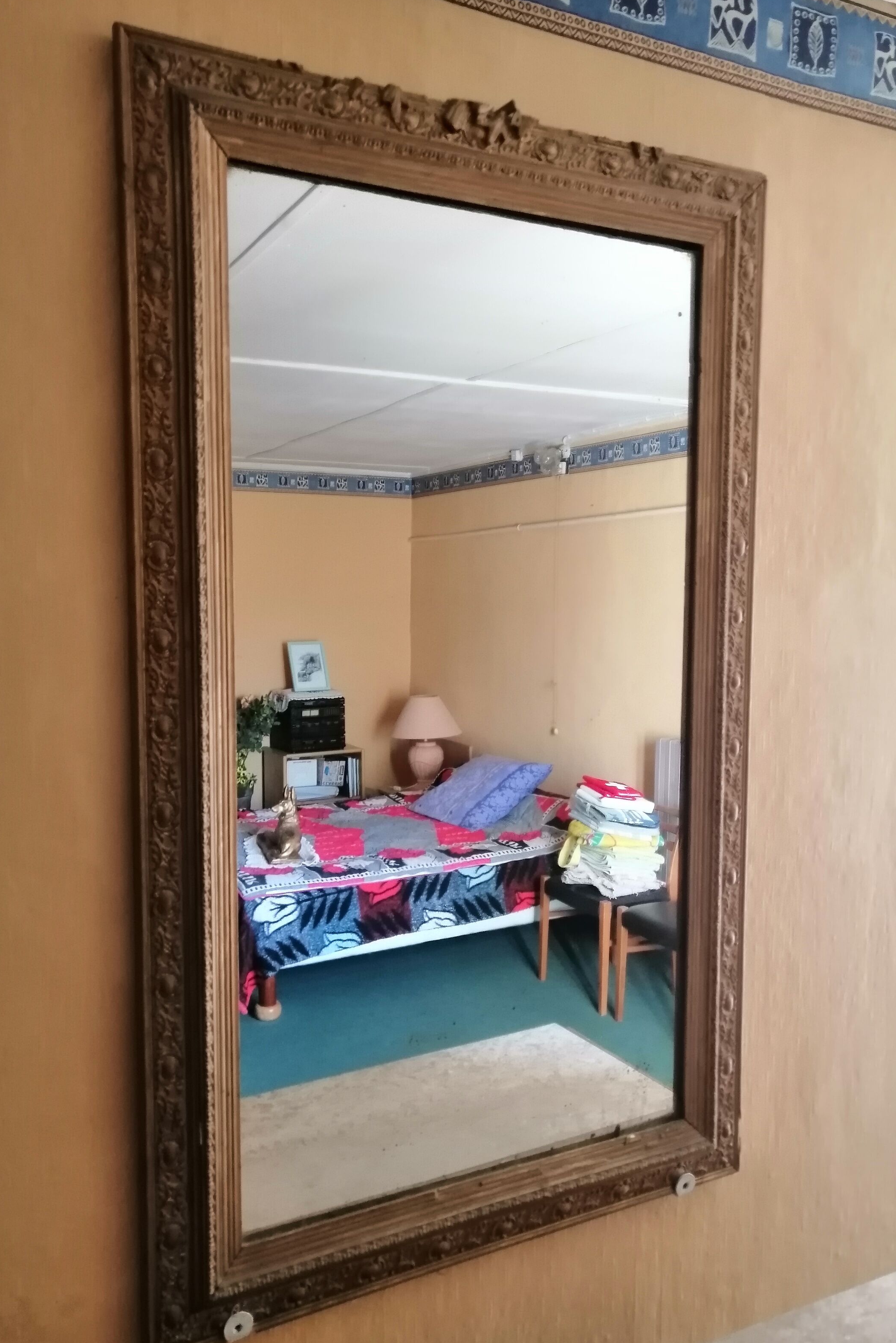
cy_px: 676
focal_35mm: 28
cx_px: 444
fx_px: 1045
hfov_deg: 46.4
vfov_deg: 65.5
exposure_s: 1/33.3
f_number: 1.8
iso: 400
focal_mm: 3.96
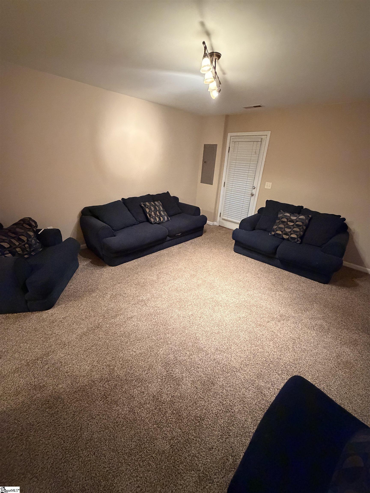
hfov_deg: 85.7
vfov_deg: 102.1
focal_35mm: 14
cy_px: 246
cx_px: 185
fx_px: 200
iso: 1000
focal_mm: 2.22
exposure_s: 1/60
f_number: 2.2
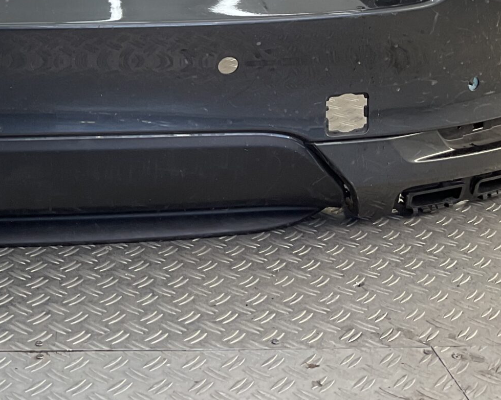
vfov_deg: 19.4
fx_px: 1097
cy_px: -87
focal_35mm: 74
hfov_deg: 24.6
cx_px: 6
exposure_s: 1/127
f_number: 1.8
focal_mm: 3
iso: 16
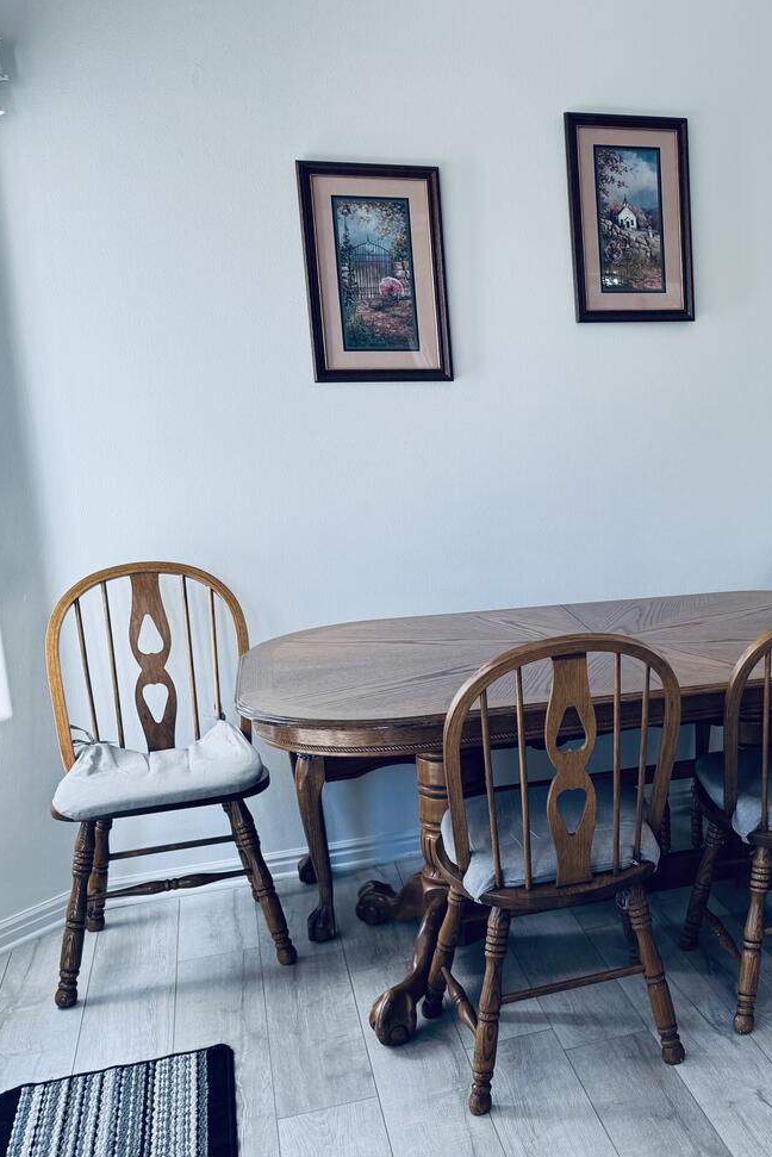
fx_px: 1189
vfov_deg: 51.9
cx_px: 757
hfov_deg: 33.2
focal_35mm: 37
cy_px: 607
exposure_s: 1/176
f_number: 1.78
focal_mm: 6.76
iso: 64
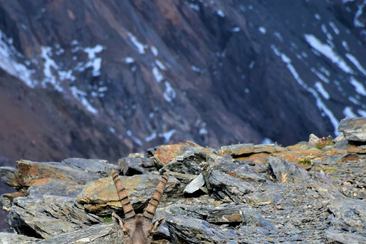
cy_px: 191
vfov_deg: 3.6
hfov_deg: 5.3
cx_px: 85
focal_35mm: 387
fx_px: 3934
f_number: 6.3
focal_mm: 140
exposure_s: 1/640
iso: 200
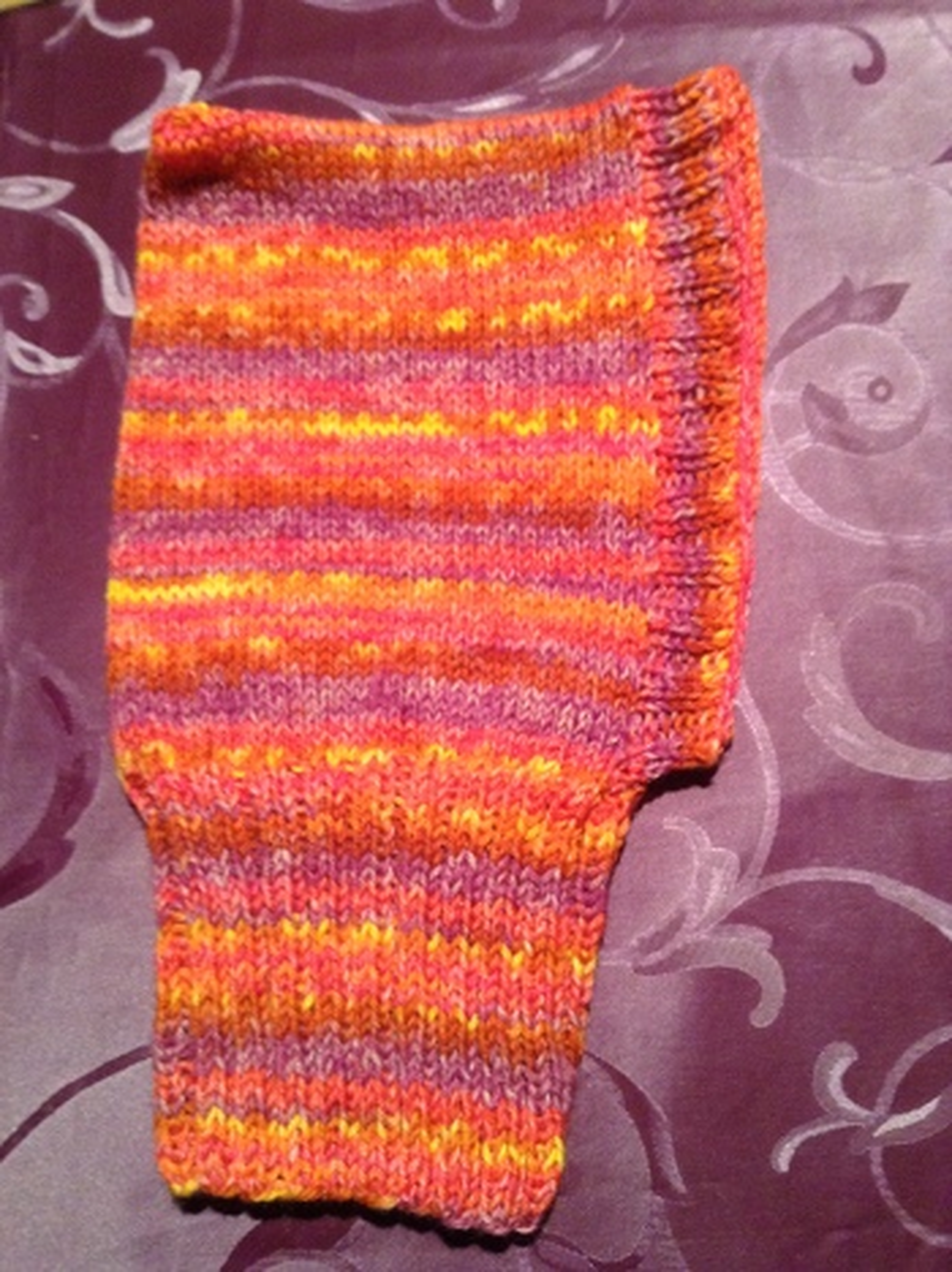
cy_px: 636
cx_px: 476
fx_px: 1212
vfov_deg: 55.4
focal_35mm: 33
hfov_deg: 42.9
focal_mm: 3.3
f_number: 2.4
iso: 200
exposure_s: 1/24
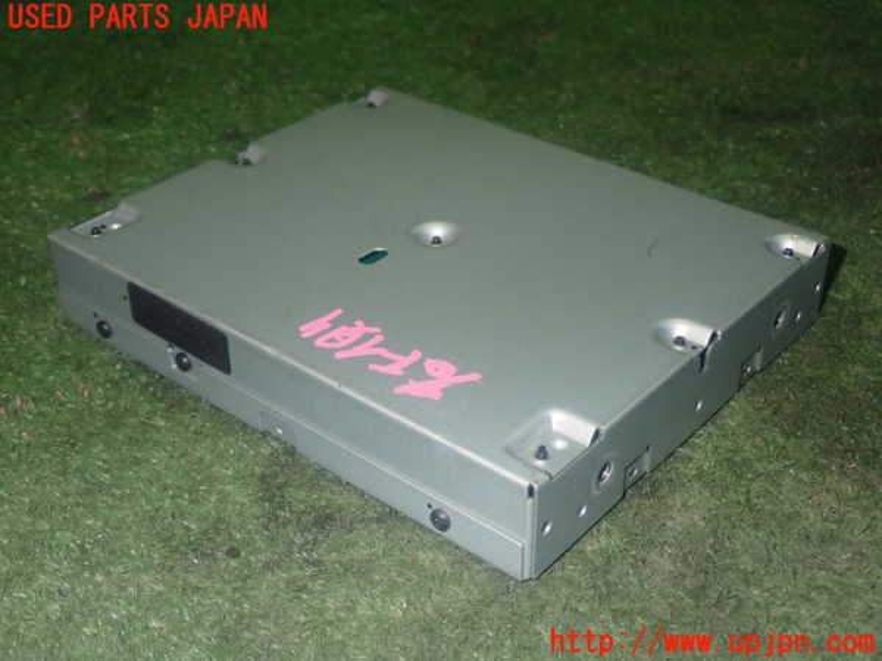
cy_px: 330
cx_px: 441
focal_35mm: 47
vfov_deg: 30.9
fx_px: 1198
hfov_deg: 40.4
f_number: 9
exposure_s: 1/50
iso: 800
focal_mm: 8.4
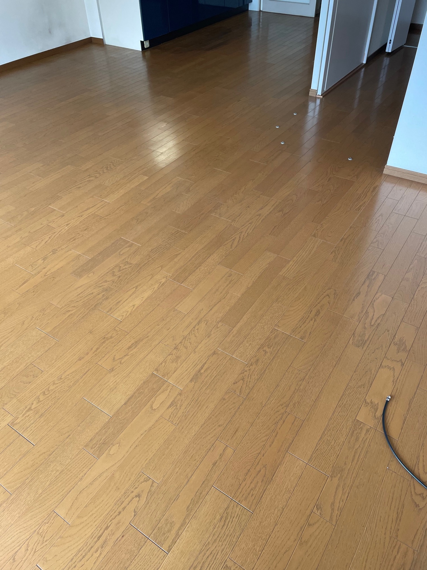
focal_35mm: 26
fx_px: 428
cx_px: 214
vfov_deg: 67.3
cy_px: 285
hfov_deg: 53.1
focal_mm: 4.2
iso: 100
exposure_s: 1/121
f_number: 1.6
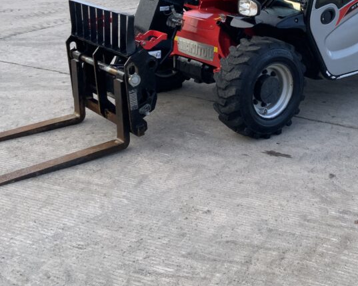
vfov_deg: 27.3
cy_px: 40
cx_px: 267
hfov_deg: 34.1
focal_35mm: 54
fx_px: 572
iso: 16
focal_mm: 3
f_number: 1.8
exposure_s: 1/353
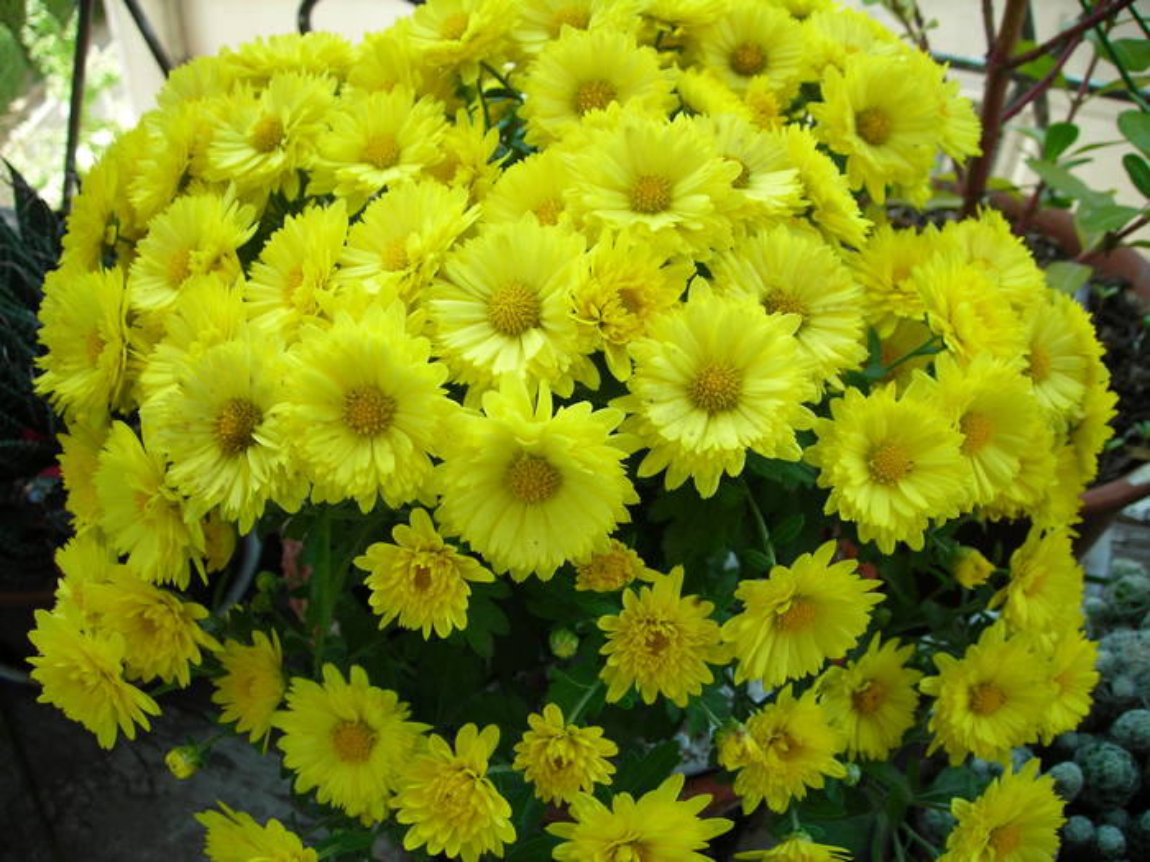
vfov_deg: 37.7
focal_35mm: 38
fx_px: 1262
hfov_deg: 49.0
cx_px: 575
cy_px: 431
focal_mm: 6.3
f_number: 3.2
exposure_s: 1/58
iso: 50
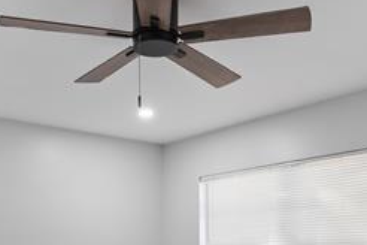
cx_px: 160
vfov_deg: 24.4
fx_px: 530
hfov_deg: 38.1
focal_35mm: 52
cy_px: 262
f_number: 5
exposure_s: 1/20
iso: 800
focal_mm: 16
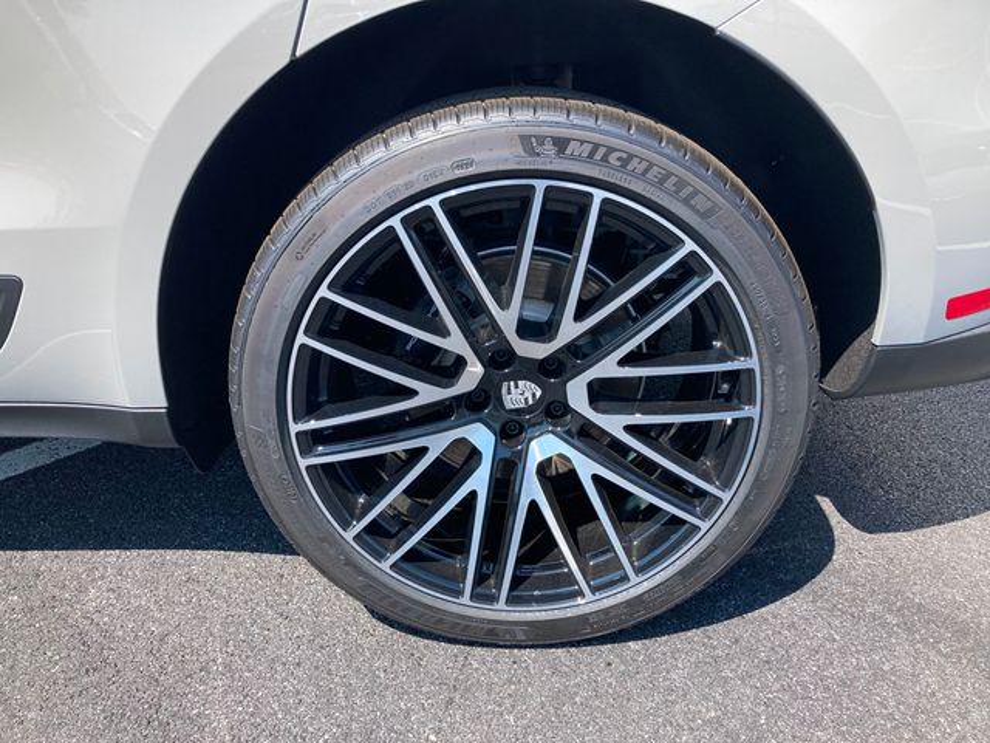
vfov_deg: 49.7
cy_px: 372
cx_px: 495
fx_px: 801
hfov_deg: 63.4
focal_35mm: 28
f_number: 1.8
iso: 20
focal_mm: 3.99
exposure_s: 1/685
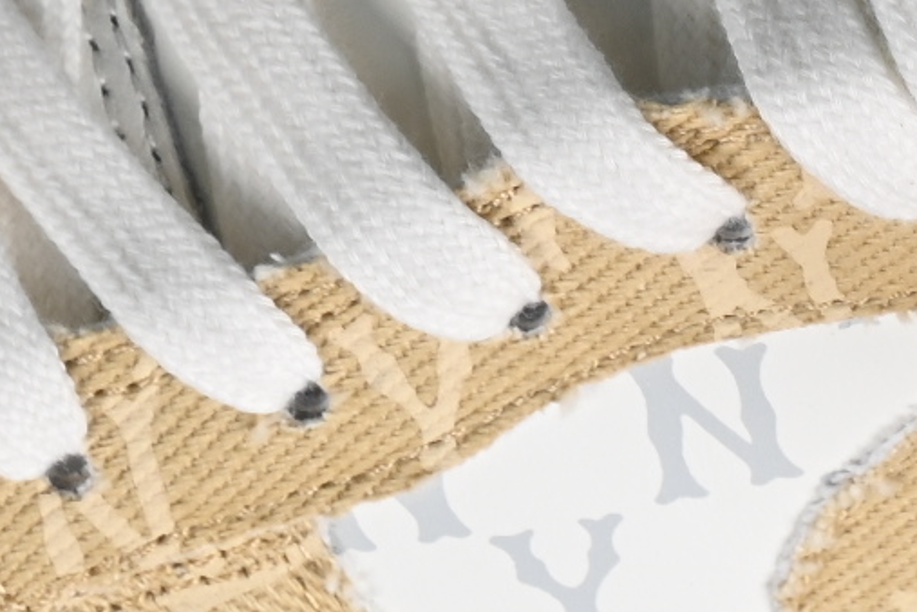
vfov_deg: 3.3
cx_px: 562
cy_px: -377
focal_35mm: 412
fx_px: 10494
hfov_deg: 5.0
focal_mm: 50
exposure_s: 1/80
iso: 160
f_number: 7.1
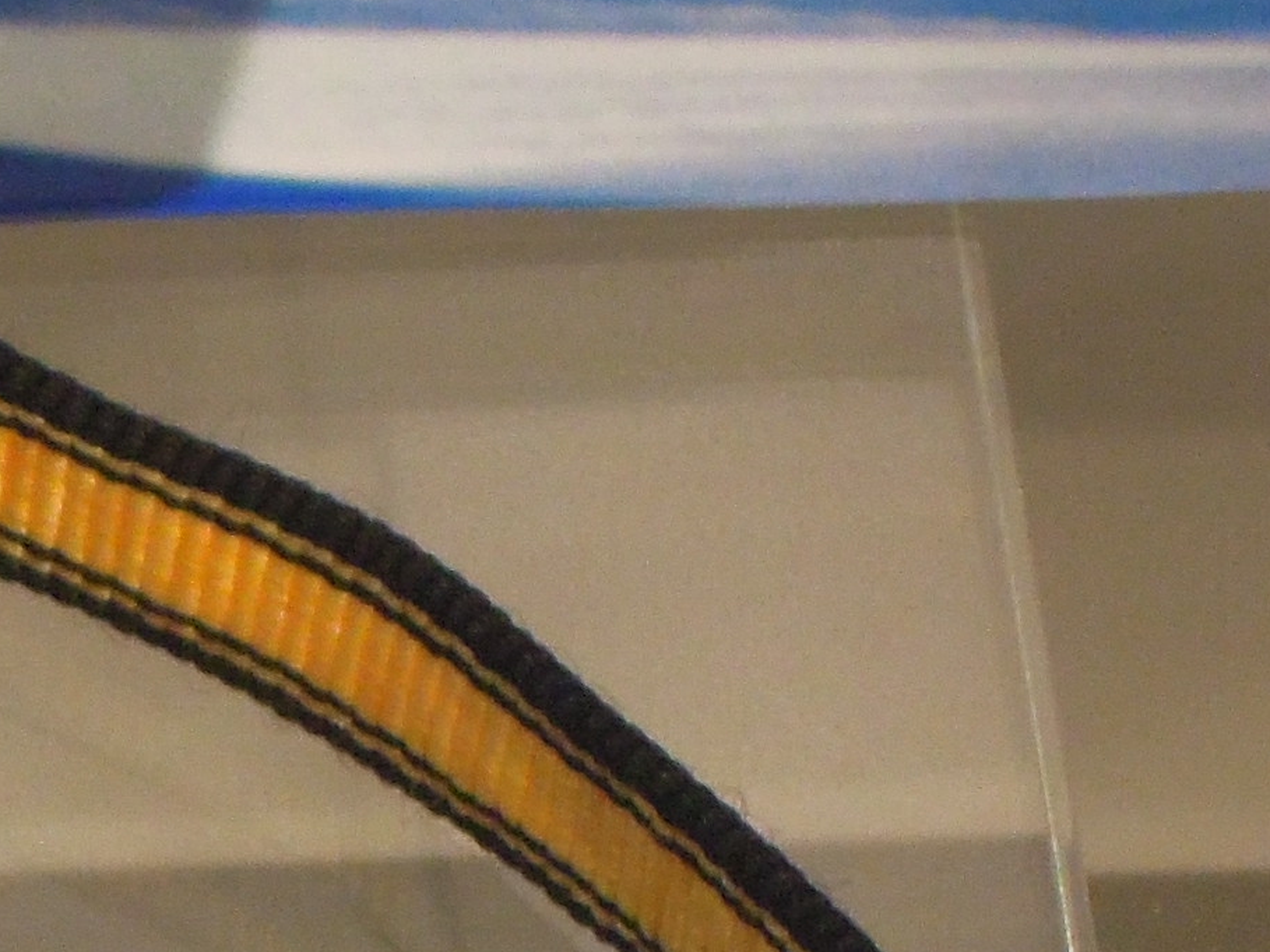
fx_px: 12432
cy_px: 980
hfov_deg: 5.7
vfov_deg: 4.4
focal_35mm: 339
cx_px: -1399
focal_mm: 13.8
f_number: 4.7
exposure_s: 1/10
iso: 400
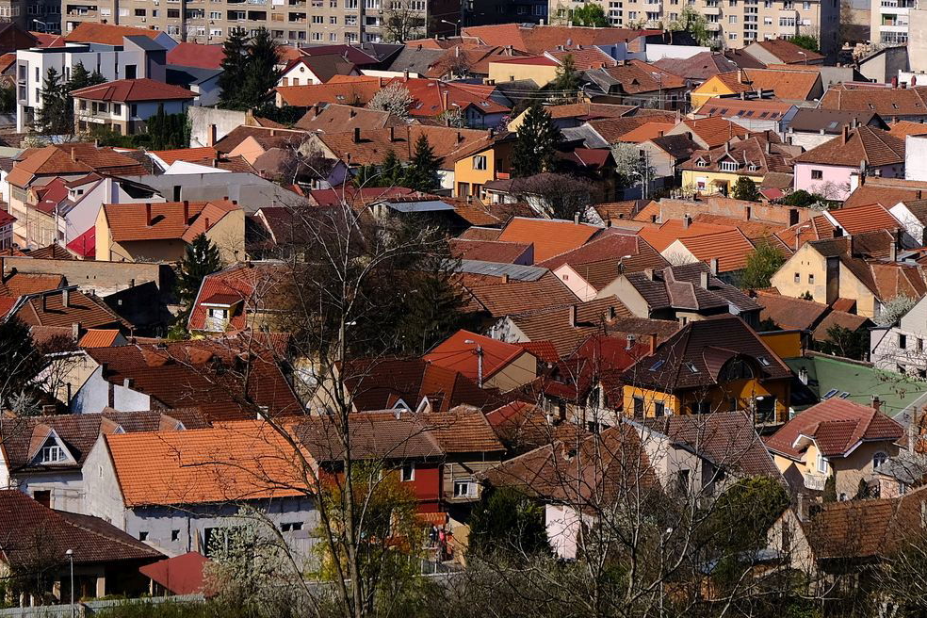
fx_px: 4300
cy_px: 139
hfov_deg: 12.3
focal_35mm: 167
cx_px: 618
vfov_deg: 8.2
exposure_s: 1/950
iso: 200
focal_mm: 55
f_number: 5.6
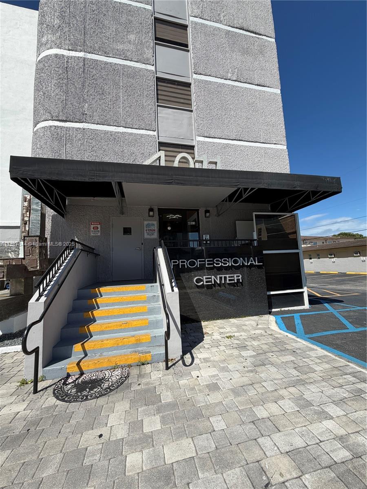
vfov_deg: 102.1
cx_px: 184
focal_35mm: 14
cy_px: 244
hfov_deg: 85.7
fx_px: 198
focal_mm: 2.22
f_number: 2.2
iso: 32
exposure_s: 1/770
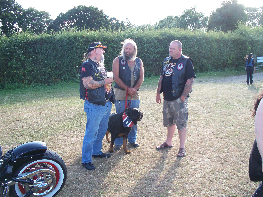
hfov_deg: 51.4
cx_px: 132
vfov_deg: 39.7
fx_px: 274
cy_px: 98
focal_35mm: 36
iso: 64
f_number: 2.8
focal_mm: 7.54
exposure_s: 1/100
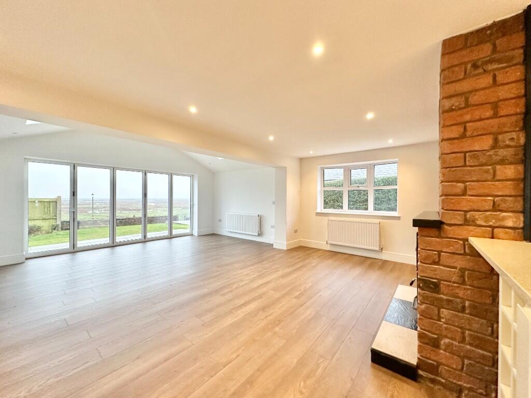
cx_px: 266
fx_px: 215
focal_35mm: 14
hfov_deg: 102.1
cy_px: 199
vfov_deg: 85.7
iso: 200
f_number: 2.2
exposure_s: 1/100
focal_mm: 2.22
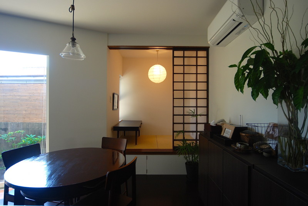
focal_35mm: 18
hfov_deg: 89.9
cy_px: 103
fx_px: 154
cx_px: 154
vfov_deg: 67.6
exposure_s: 1/40
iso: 200
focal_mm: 12
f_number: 4.5
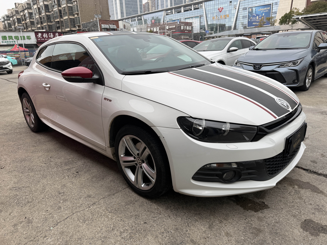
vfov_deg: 56.8
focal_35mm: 24
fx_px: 227
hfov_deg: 71.6
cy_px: 122
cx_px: 164
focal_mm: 6.76
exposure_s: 1/622
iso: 80
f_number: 1.78
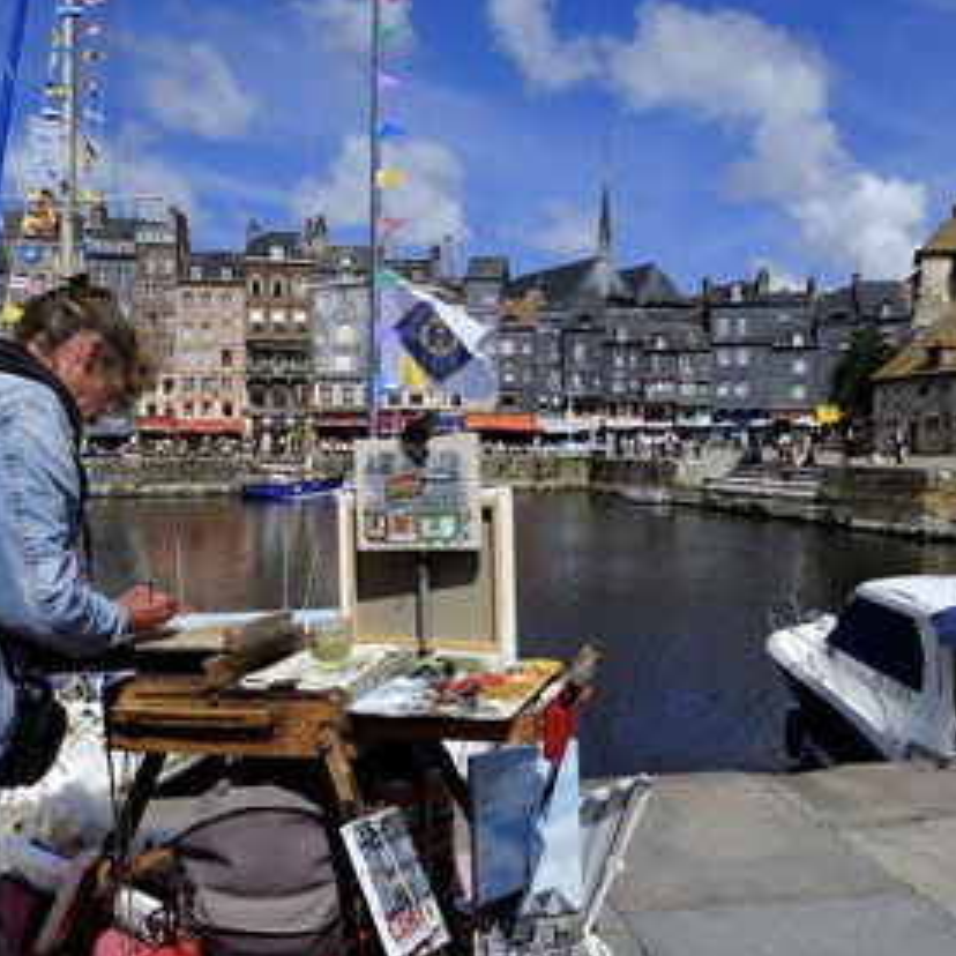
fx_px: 969
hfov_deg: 52.5
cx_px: 475
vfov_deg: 52.5
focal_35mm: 31
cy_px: 481
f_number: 13
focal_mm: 24
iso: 200
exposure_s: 1/250
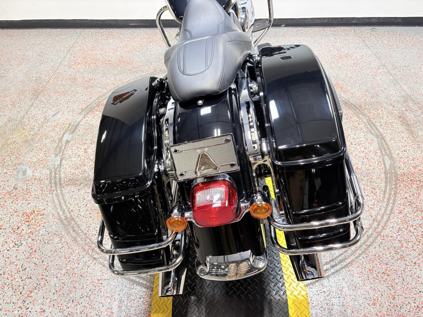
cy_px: 158
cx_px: 212
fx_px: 318
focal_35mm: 26
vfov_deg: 53.1
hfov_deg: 67.3
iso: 100
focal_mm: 5.96
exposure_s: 1/120
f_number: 1.6
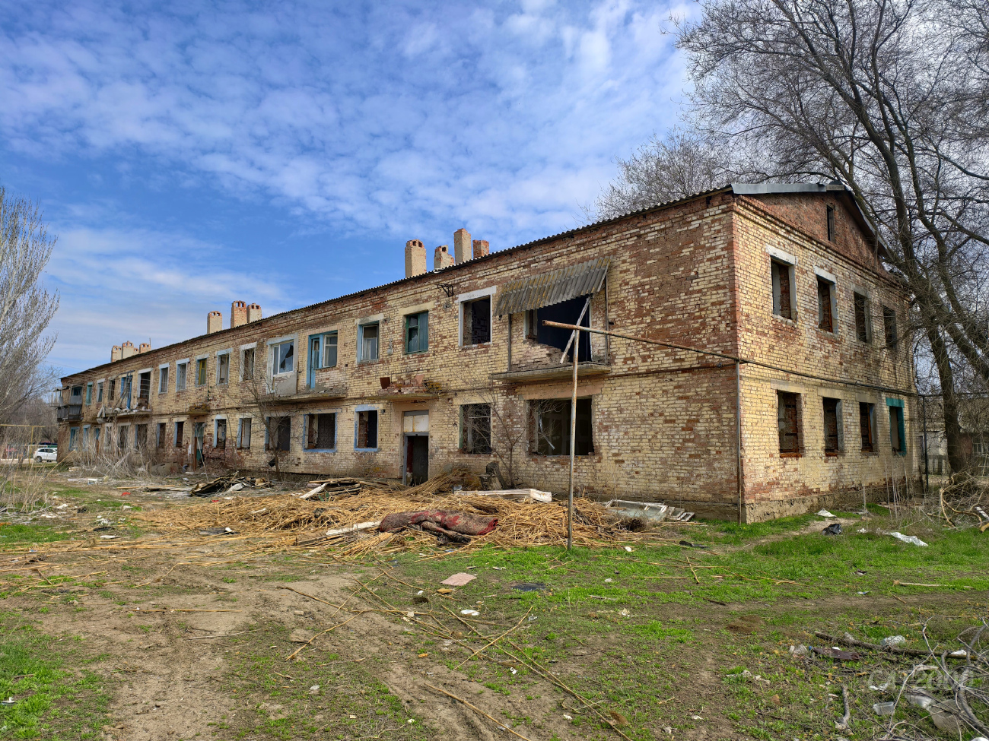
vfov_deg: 58.9
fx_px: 657
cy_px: 370
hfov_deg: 73.9
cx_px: 494
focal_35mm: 23
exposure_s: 1/2625
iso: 72
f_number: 1.57
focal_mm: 6.54
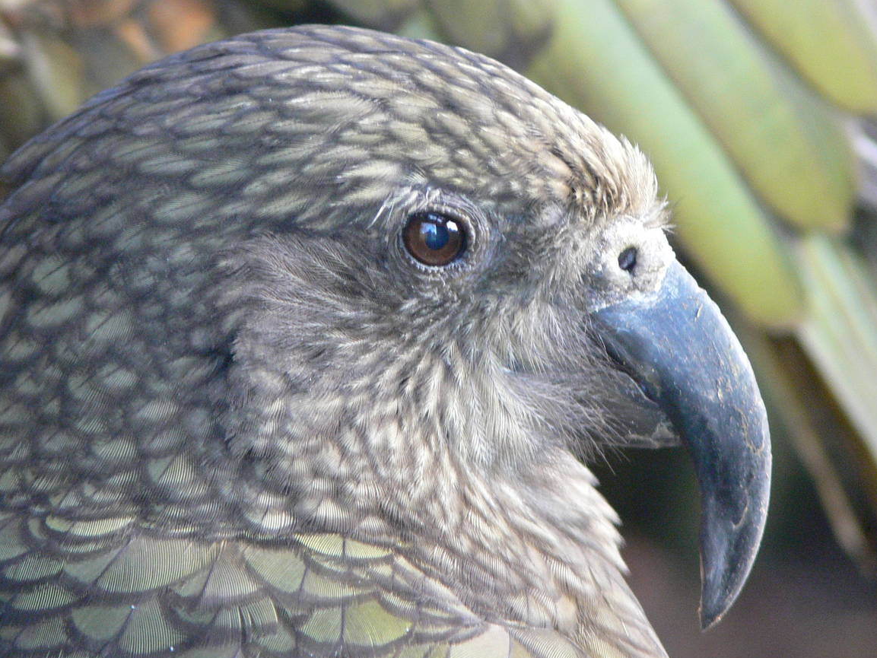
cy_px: 322
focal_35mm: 576
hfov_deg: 3.4
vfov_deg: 2.6
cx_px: 462
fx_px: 14595
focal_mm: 87.7
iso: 200
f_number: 3.7
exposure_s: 1/15
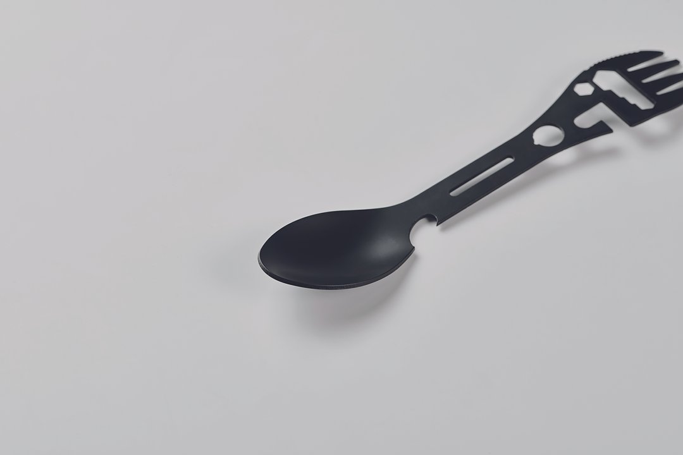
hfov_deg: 19.5
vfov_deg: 13.0
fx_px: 1992
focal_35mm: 105
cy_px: 228
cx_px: 342
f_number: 14
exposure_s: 1/125
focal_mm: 105
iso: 100
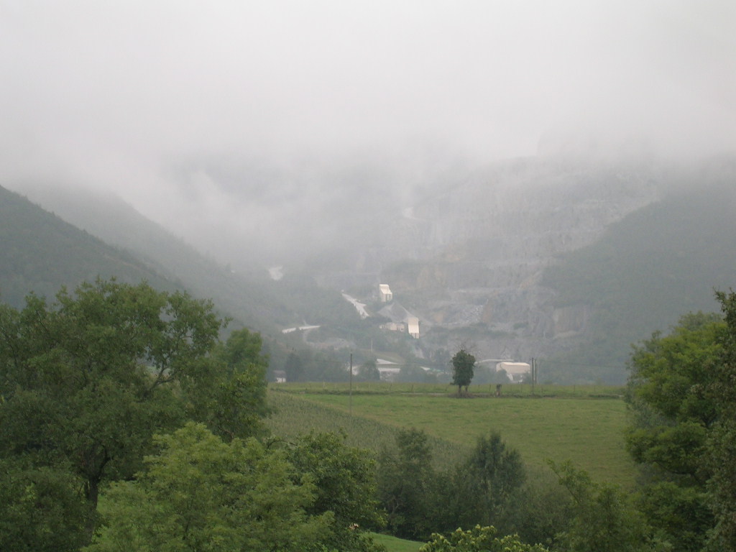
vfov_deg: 14.1
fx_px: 2232
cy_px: 276
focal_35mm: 105
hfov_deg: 18.7
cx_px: 368
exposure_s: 1/40.6
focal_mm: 16.2
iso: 50
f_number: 4.9
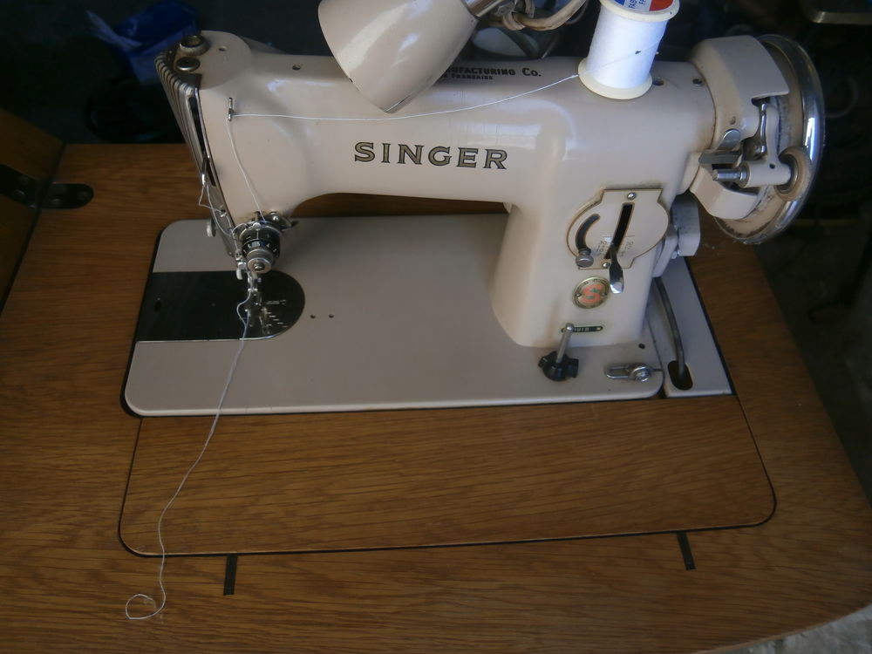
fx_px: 655
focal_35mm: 26
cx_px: 436
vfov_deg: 53.1
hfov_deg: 67.3
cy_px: 327
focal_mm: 4.7
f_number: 2.8
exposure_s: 1/80
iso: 80
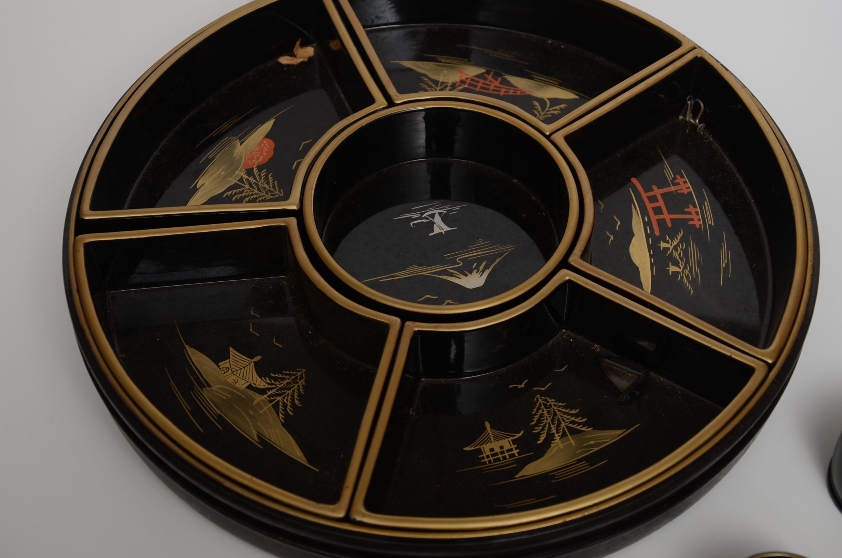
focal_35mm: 72
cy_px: 279
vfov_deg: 18.8
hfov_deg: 28.1
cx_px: 421
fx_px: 1681
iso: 100
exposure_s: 1/60
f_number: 6.3
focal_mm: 48
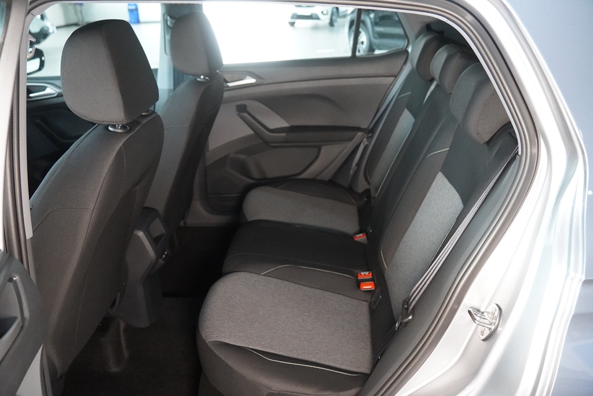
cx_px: 296
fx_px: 519
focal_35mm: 32
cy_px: 198
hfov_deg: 59.5
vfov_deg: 41.7
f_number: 4
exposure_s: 1/160
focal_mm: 21
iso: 6400
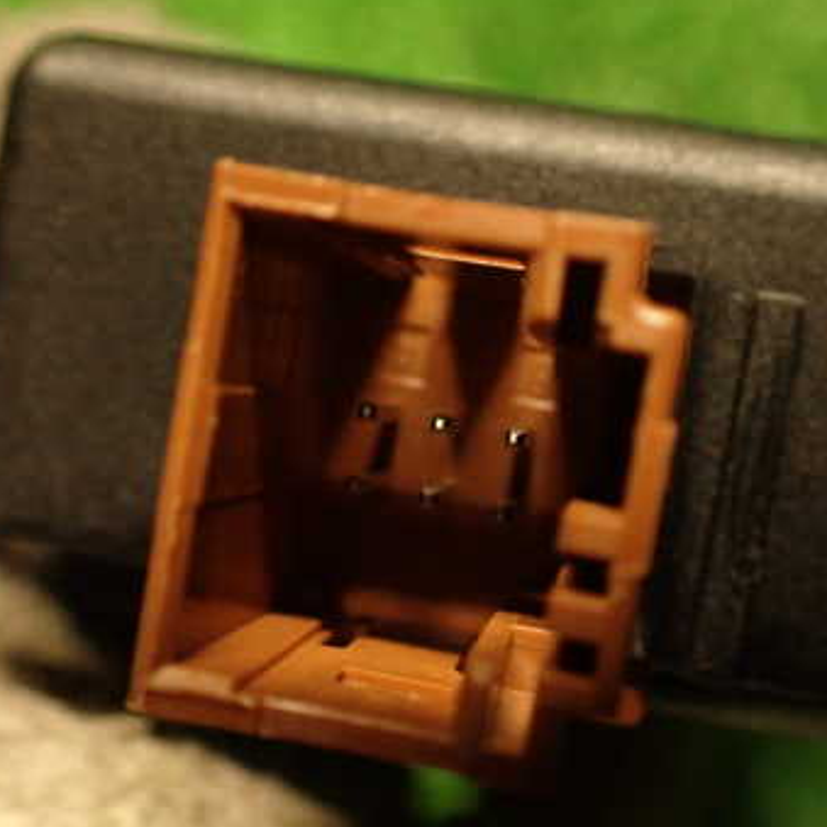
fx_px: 1351
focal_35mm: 50
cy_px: 459
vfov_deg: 34.0
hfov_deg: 34.0
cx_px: 429
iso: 640
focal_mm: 5.79
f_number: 2.4
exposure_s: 1/30
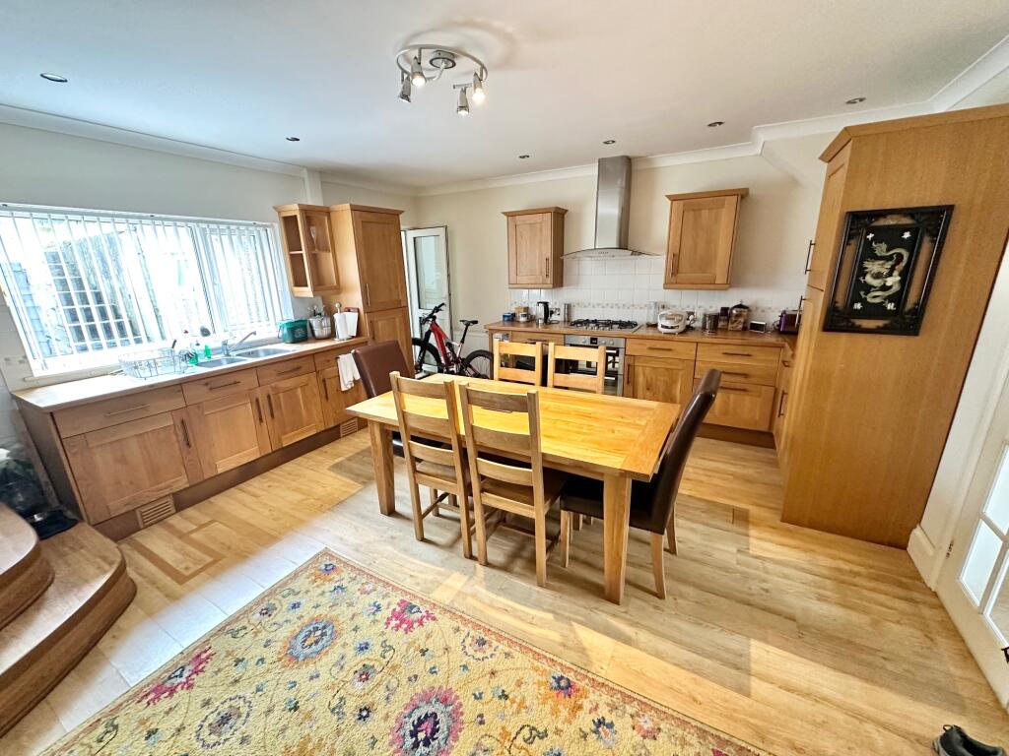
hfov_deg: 102.1
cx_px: 504
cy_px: 378
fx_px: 408
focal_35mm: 14
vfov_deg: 85.7
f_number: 2.2
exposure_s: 1/50
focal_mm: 2.22
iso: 400
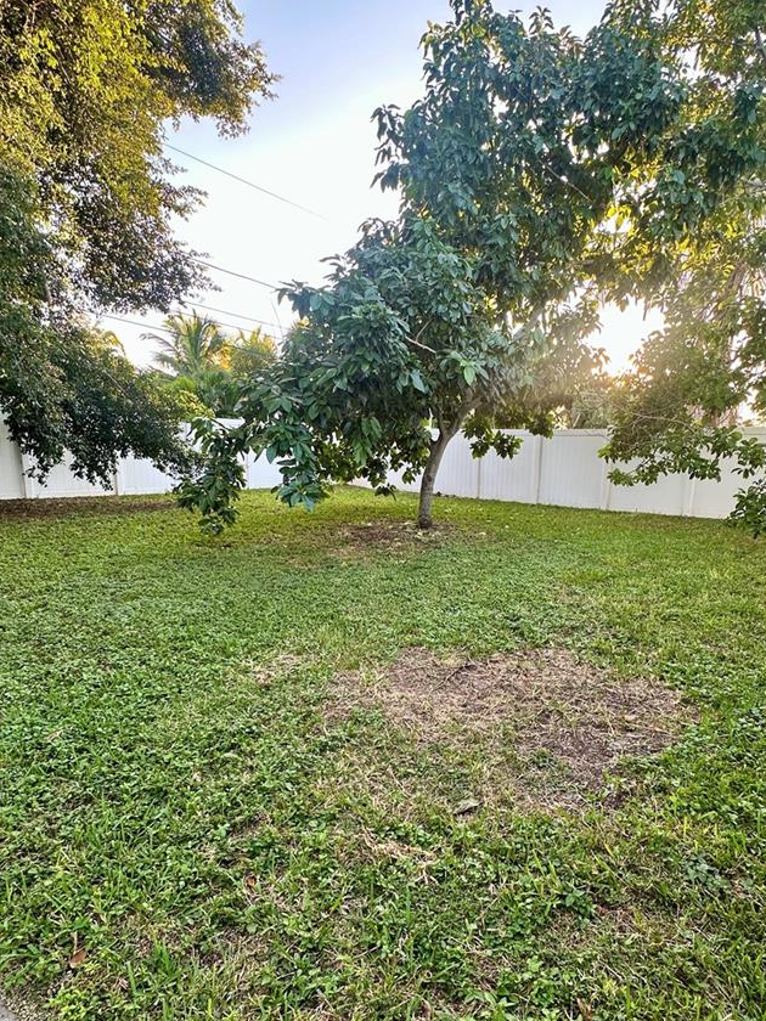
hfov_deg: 65.8
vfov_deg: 81.1
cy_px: 592
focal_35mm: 20
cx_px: 419
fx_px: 590
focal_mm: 2.22
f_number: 2.2
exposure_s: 1/99
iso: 50
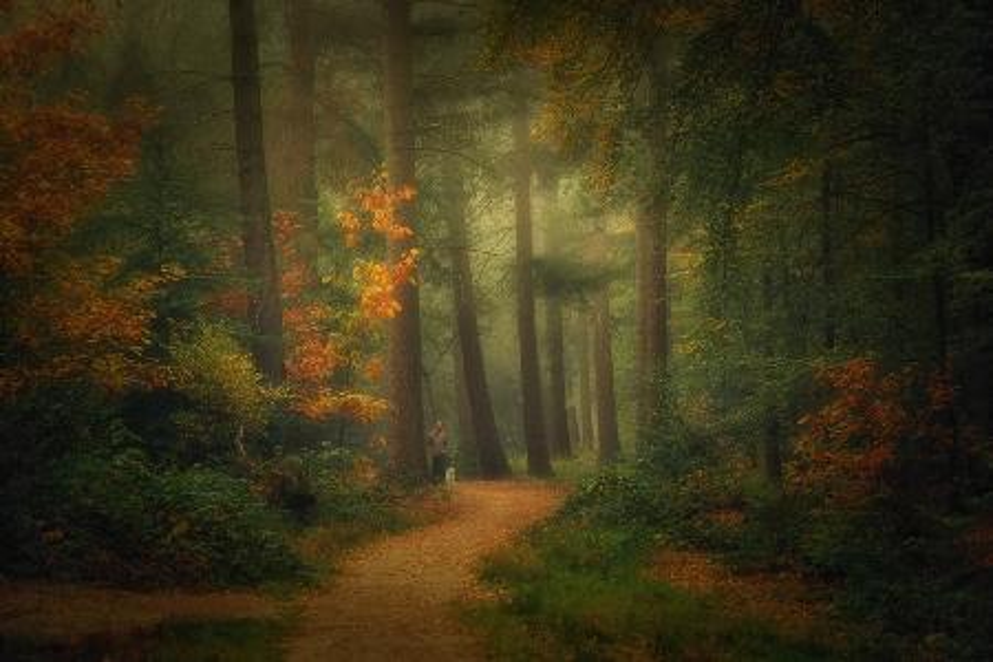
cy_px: 331
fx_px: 3282
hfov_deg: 17.2
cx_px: 496
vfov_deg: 11.5
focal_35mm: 119
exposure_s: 1/320
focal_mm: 119
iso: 800
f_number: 4.5
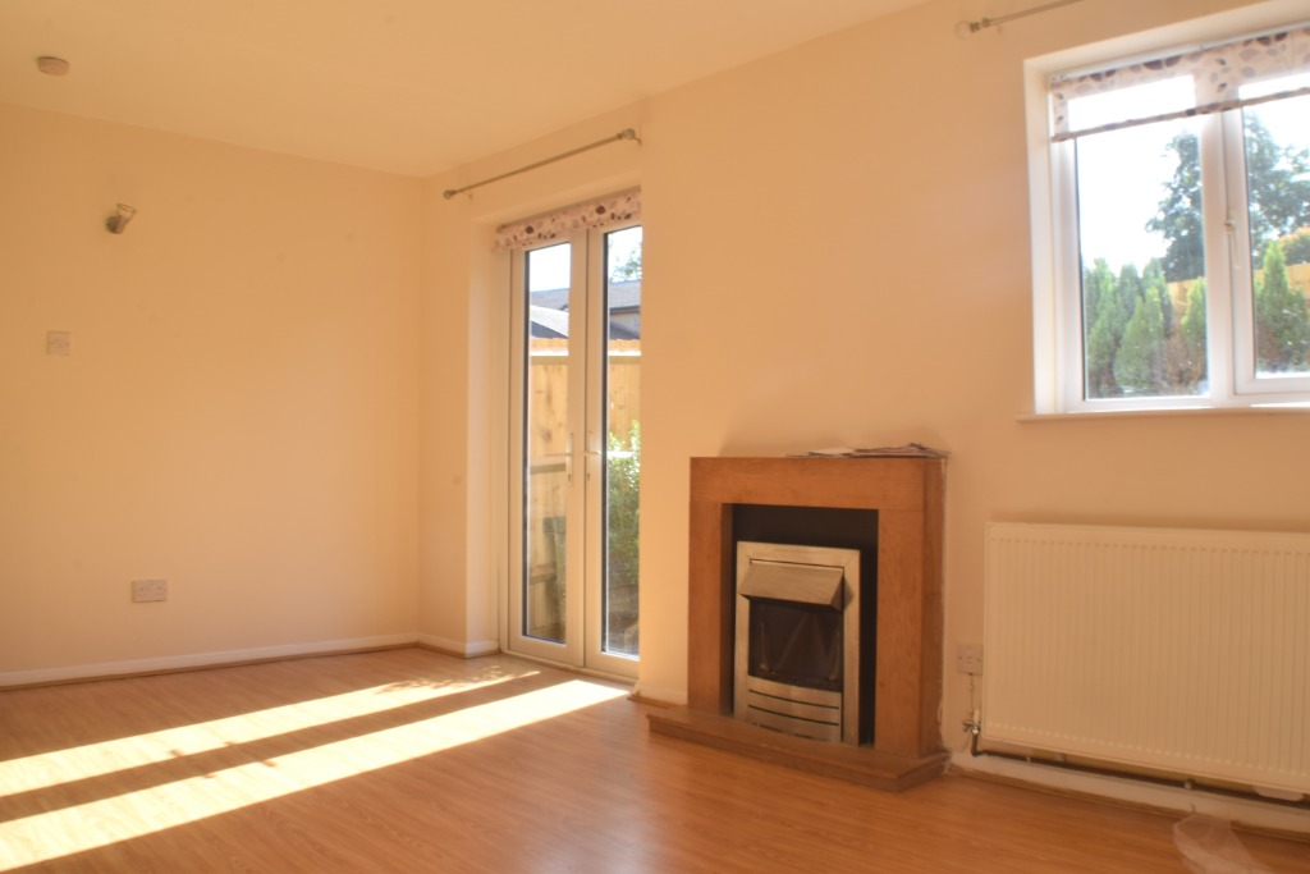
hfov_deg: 53.1
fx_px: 1310
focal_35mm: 36
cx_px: 655
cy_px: 437
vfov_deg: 36.9
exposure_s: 1/6
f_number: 25
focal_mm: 24
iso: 100
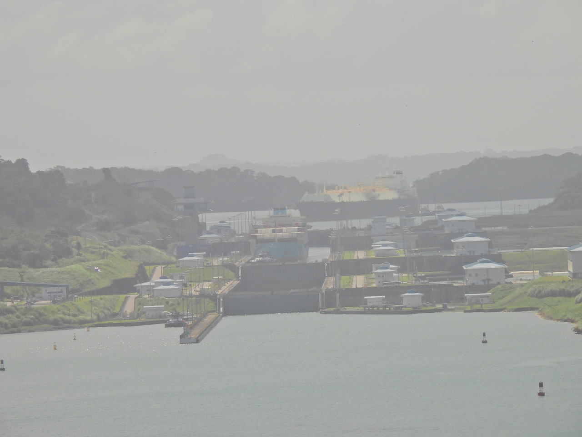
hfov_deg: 5.7
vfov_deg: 4.2
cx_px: 291
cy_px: 218
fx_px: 5885
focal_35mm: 350
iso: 100
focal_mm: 62.5
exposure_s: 1/400
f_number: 5
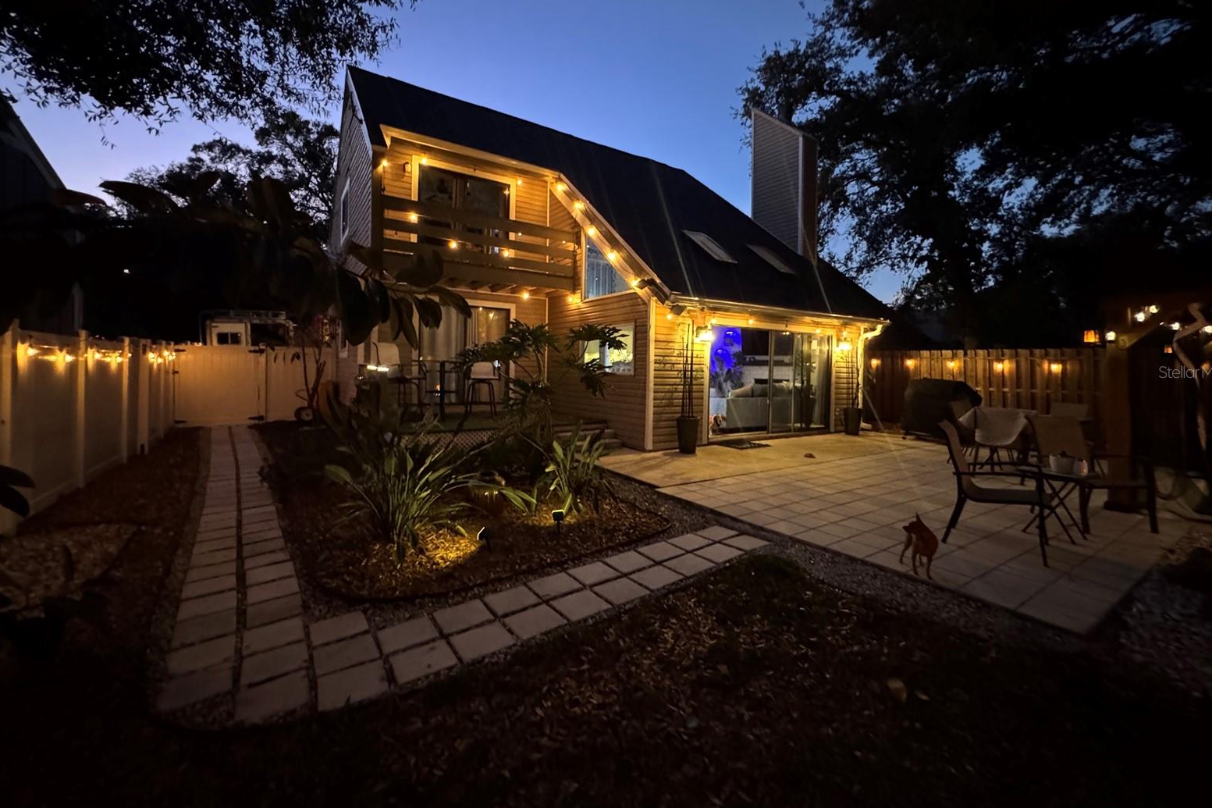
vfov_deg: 77.2
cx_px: 608
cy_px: 372
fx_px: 505
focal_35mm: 15
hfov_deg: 100.4
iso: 1600
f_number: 2.2
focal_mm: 2.22
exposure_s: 1/30
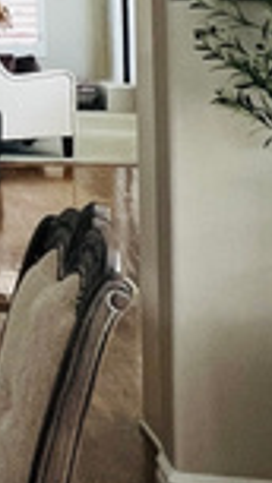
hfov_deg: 9.5
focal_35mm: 95
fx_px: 1219
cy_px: -28
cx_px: -582
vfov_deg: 21.5
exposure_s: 1/99
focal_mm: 1.57
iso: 160
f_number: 1.8
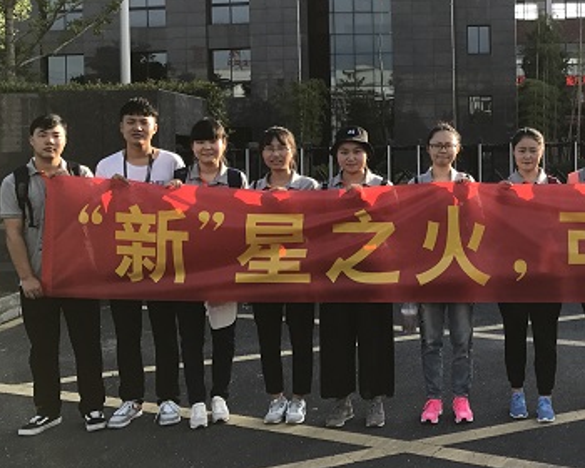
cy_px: 169
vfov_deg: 29.0
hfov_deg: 34.4
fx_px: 900
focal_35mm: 52
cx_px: 501
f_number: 1.8
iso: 20
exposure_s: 1/606
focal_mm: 3.99
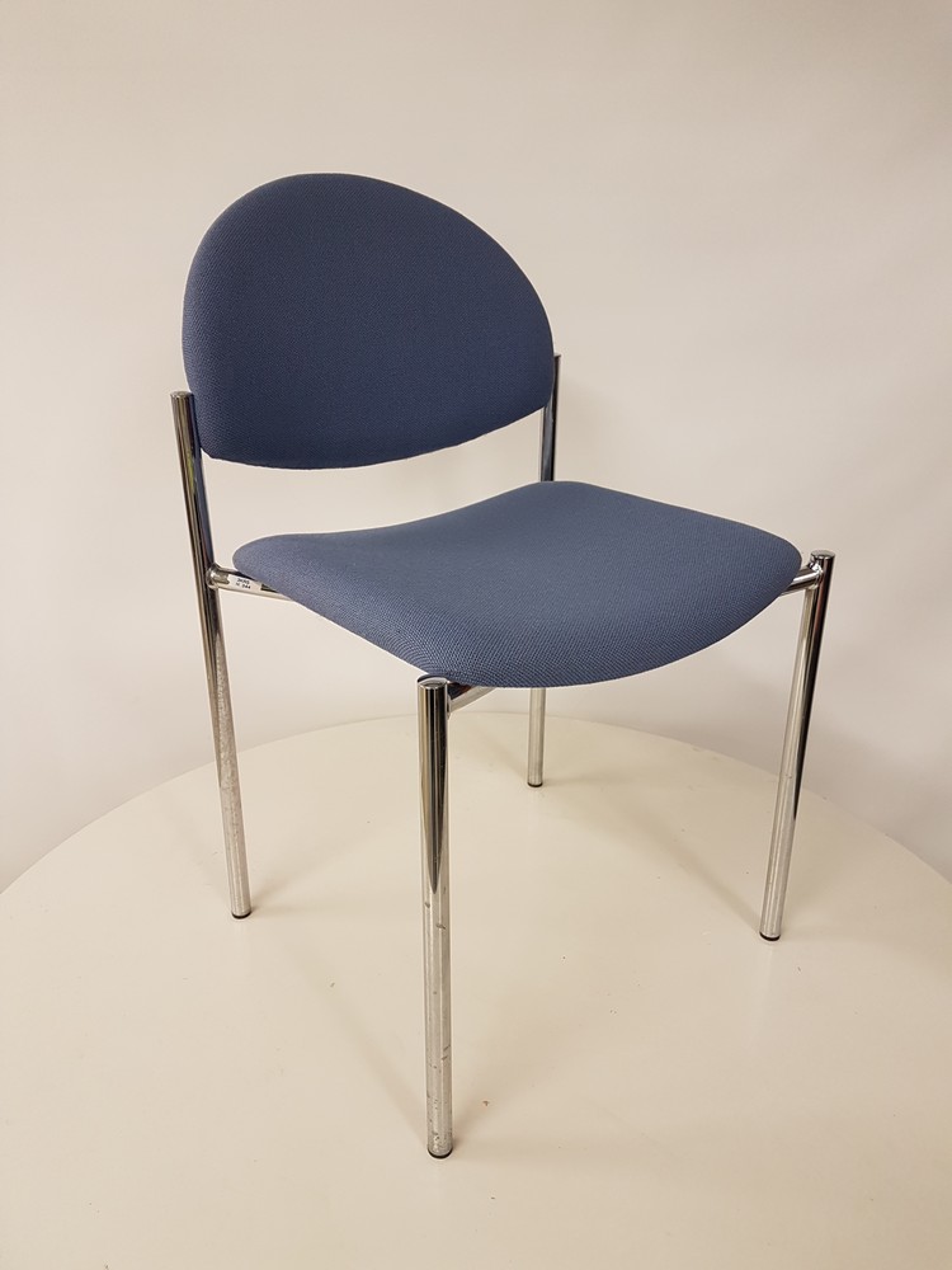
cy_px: 635
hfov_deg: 53.1
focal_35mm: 26
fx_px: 953
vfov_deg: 67.3
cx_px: 476
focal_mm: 4.2
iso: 100
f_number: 1.7
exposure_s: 1/50
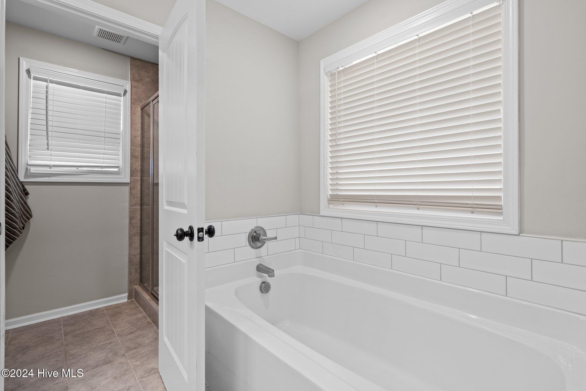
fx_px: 260
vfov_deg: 73.7
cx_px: 293
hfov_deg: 96.7
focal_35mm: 16
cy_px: 196
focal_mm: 16
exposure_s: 1/5
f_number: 8
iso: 400
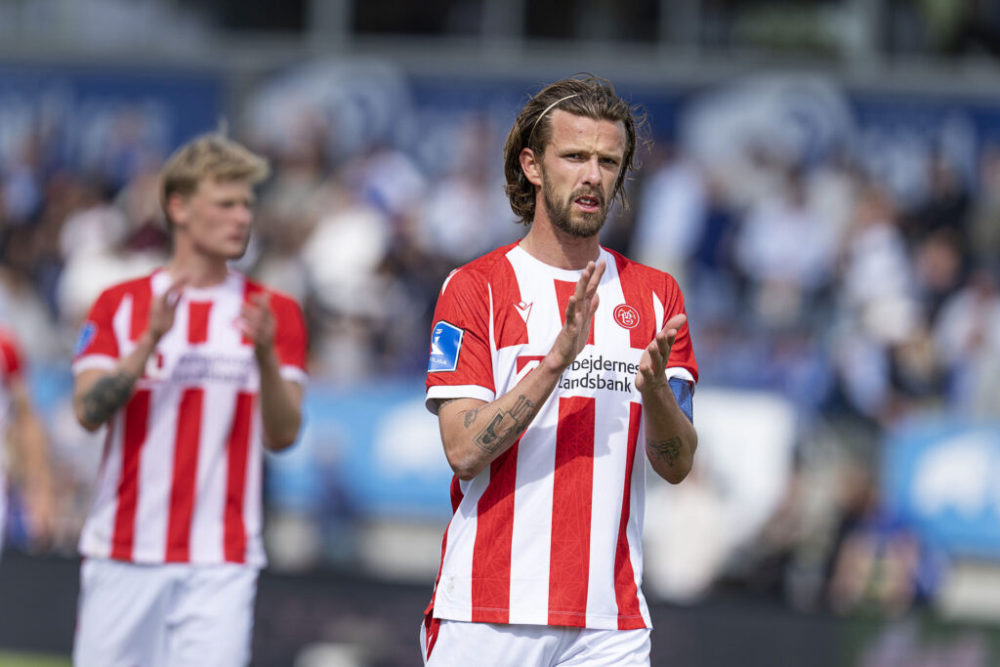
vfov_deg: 3.4
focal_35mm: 400
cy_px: 334
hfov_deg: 5.2
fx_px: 11112
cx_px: 500
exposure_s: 1/2000
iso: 200
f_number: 4
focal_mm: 400
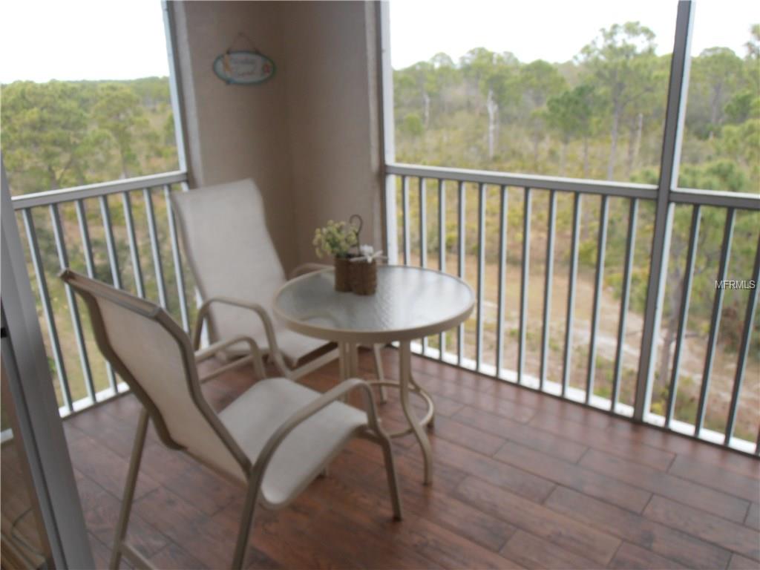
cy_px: 285
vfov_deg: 46.8
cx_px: 380
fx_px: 659
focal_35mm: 30
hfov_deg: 60.0
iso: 80
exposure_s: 1/125
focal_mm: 5.25
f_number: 3.5
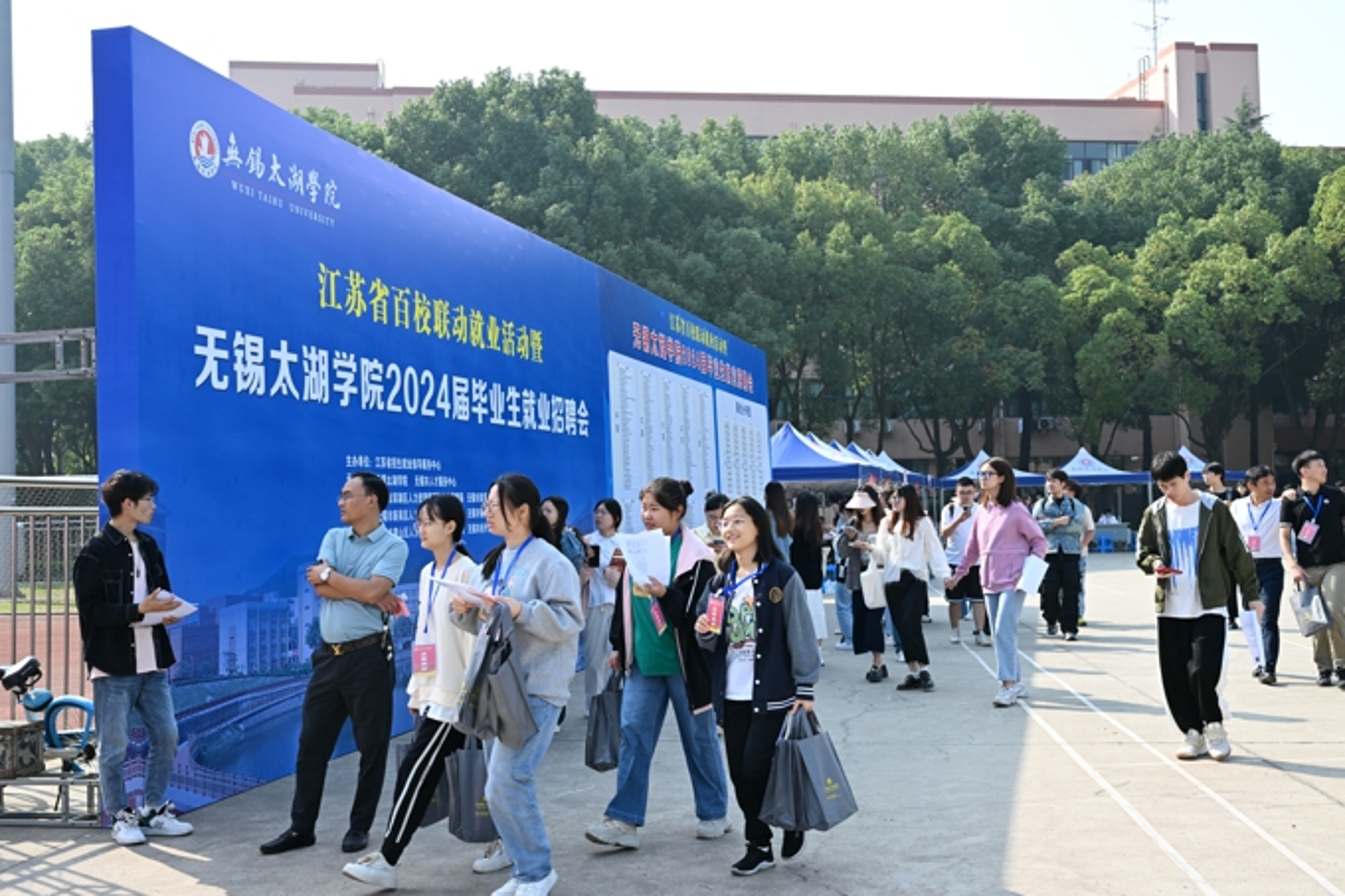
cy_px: 448
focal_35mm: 37
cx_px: 672
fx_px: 1382
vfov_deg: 35.9
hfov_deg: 51.9
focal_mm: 37
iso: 400
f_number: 9
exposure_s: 1/320
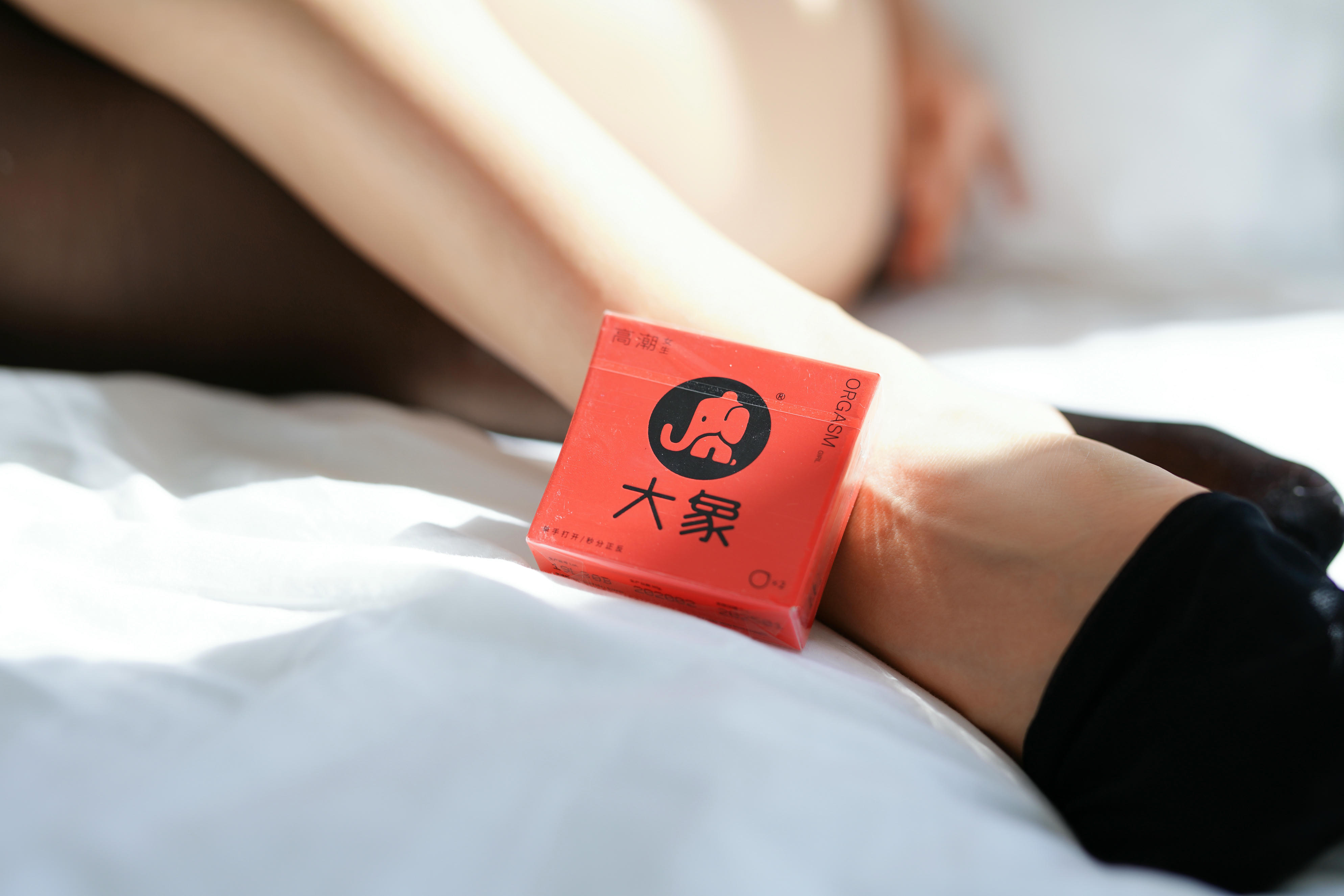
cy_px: 448
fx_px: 1867
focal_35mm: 50
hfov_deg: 39.6
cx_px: 672
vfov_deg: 27.0
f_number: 2.5
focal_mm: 50
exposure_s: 1/800
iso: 100
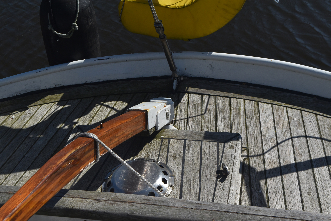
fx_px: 497
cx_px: 166
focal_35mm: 54
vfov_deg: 25.1
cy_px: 110
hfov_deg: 36.8
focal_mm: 36
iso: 200
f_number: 11
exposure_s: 1/500
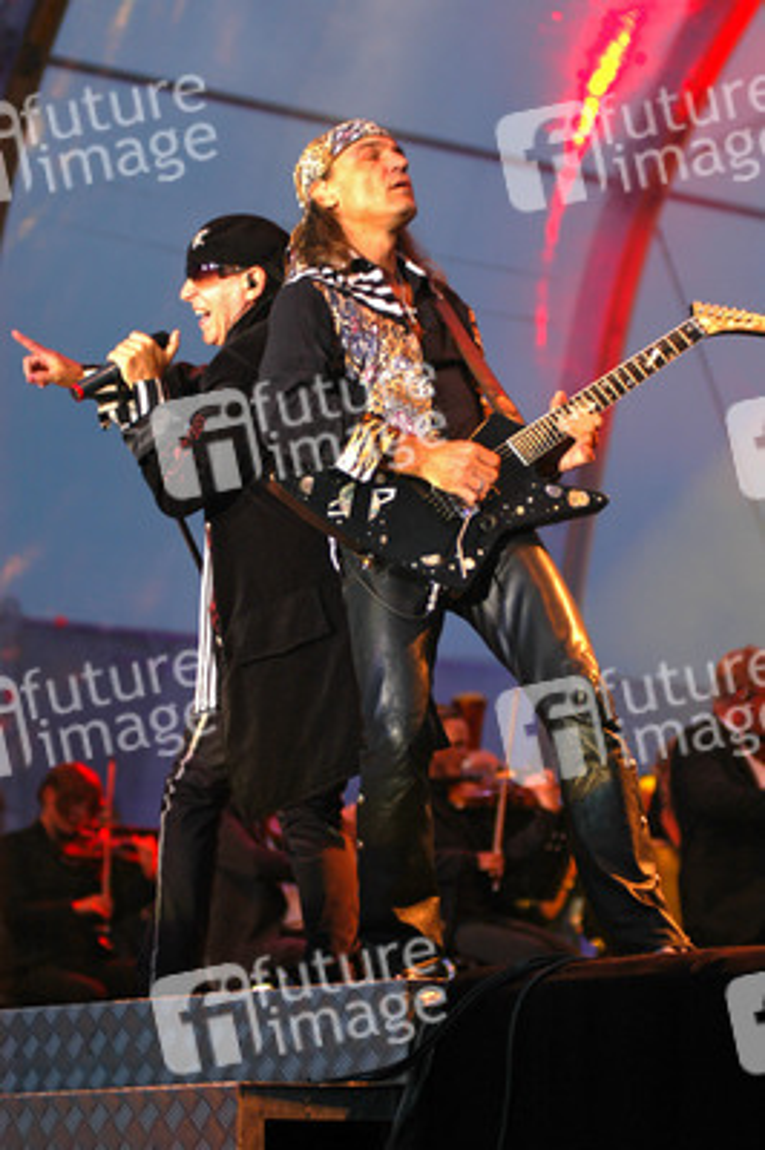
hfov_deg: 11.4
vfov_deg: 17.1
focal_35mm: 120
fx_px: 3831
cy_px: 575
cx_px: 382
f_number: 2.8
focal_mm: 80
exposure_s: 1/60
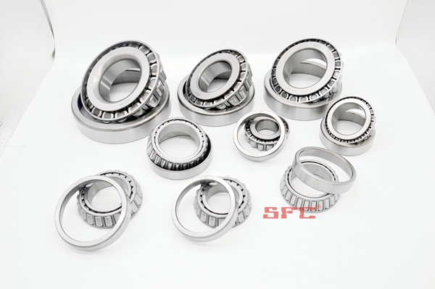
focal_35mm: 36
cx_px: 218
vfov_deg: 36.8
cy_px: 144
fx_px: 435
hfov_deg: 53.2
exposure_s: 1/160
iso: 100
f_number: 6.3
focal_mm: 24
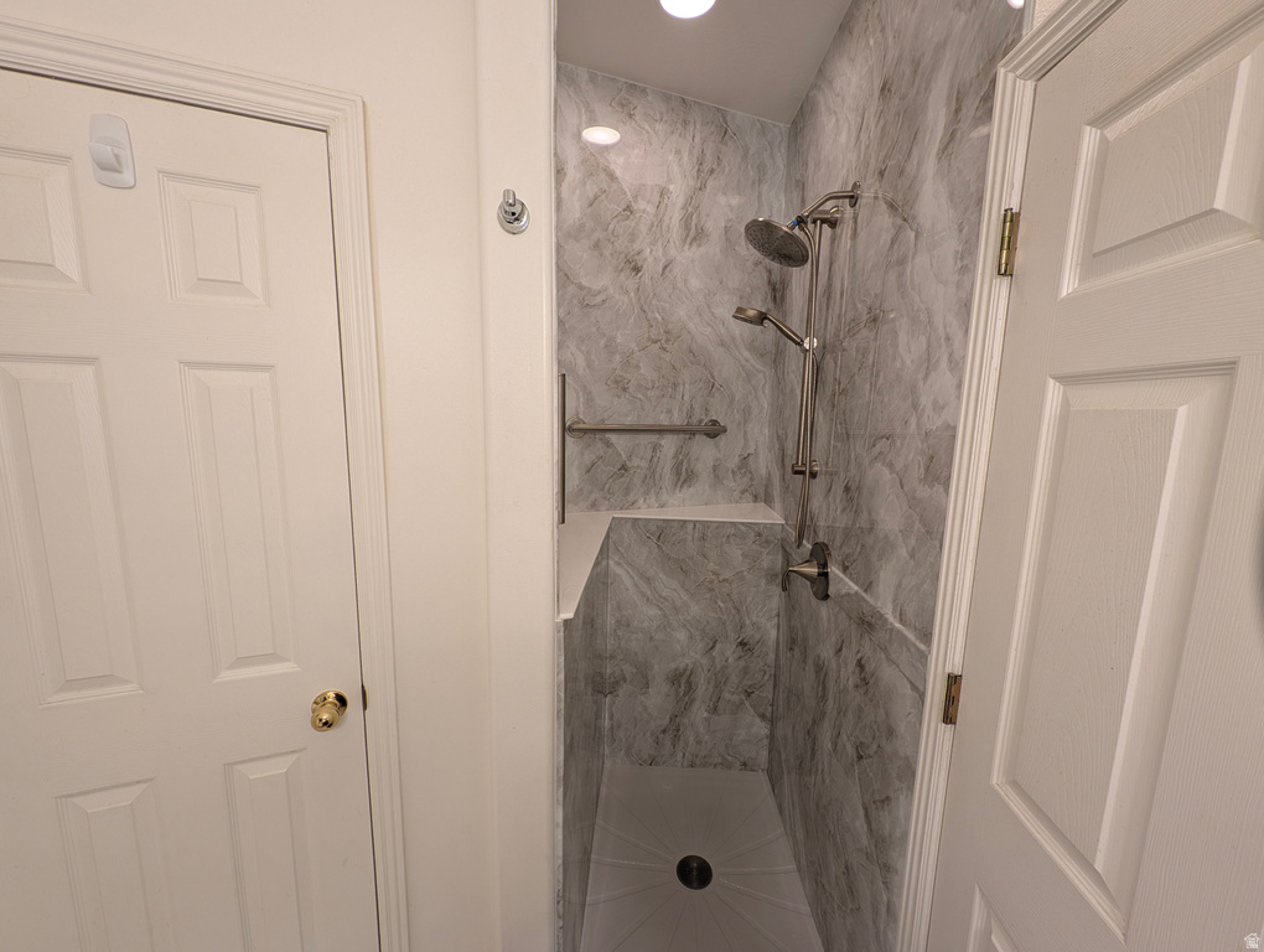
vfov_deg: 94.6
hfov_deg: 110.5
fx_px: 439
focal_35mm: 12
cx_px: 632
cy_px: 476
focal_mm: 2.23
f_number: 1.95
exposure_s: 1/23.8
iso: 80
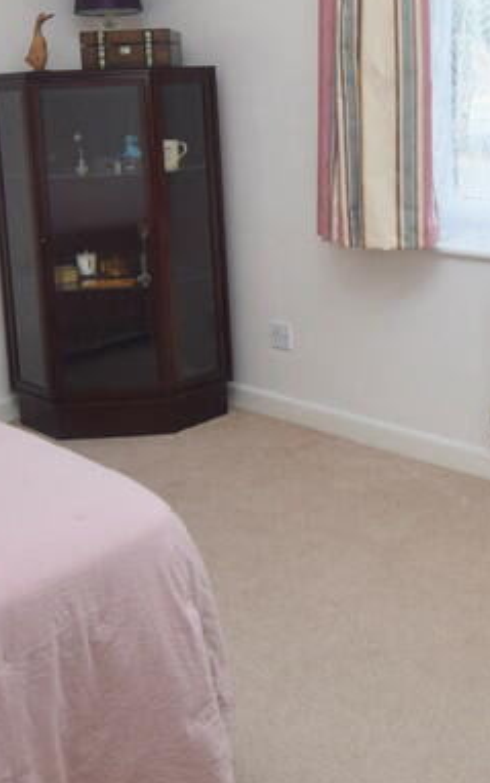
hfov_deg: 31.2
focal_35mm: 41
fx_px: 875
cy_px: 212
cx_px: 301
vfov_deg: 46.7
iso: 400
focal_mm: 10
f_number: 5.6
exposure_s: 1/125
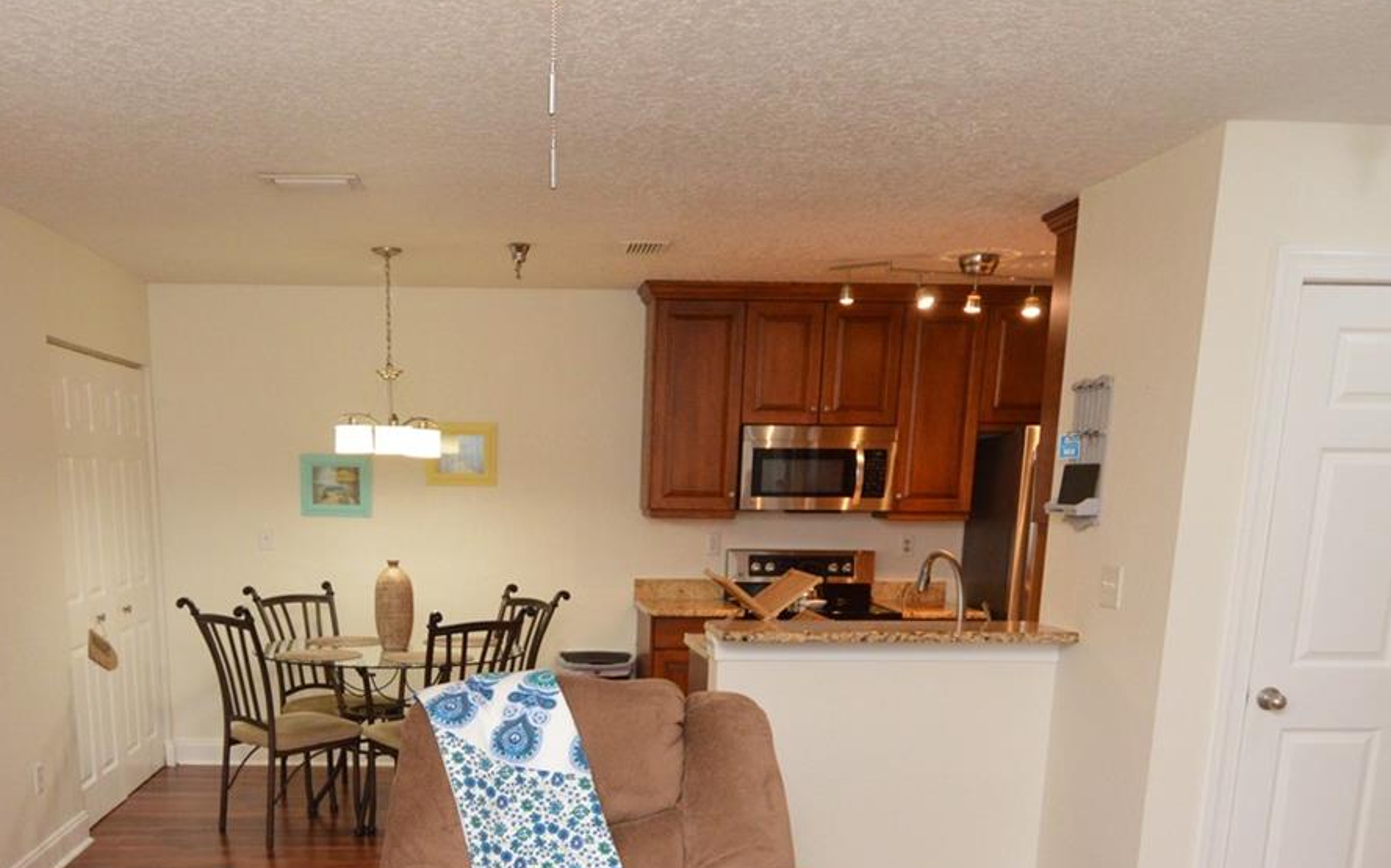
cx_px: 513
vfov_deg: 35.5
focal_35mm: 33
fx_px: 1251
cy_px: 816
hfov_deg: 57.4
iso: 1000
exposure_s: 1/60
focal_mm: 12
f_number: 4
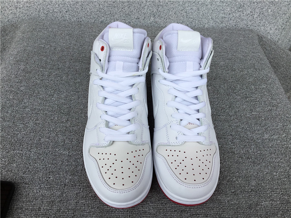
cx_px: 146
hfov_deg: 58.4
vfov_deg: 45.4
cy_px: 109
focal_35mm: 31
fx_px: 261
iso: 25
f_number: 2.4
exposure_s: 1/283
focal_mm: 3.3
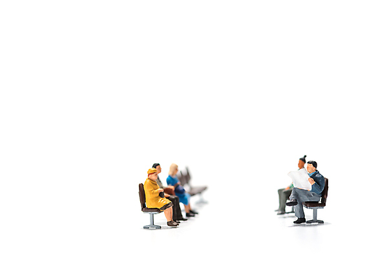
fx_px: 1129
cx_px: 194
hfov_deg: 19.4
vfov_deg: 13.1
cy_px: 129
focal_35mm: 105
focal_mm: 105
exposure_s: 1/160
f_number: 10
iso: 200
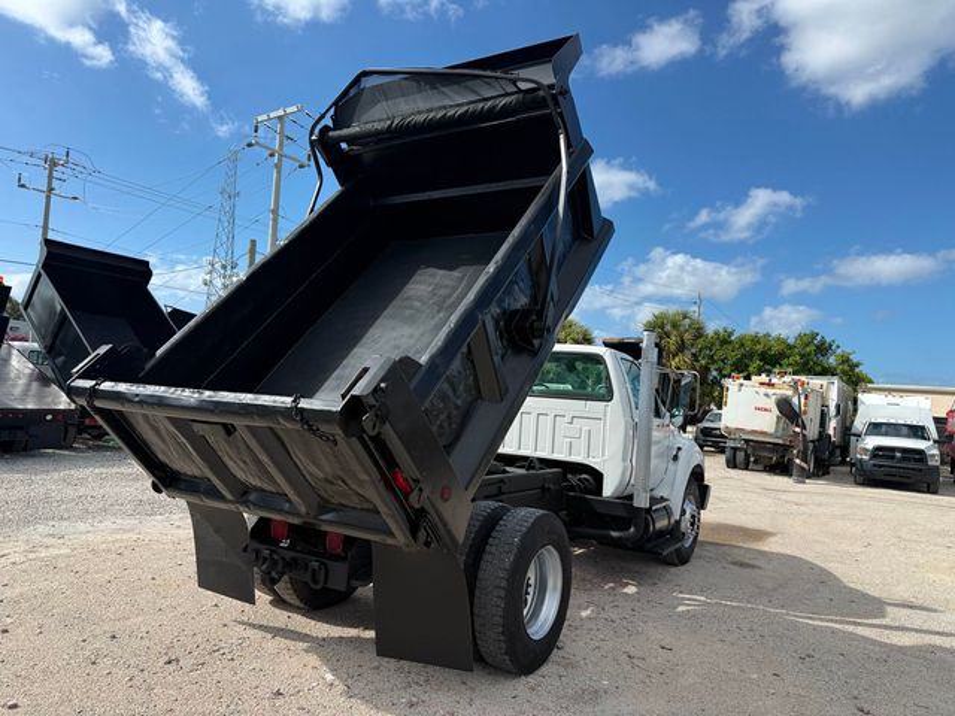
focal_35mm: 24
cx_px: 478
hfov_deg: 71.6
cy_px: 358
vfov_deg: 56.8
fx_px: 662
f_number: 1.78
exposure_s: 1/4673
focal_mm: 6.76
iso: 80
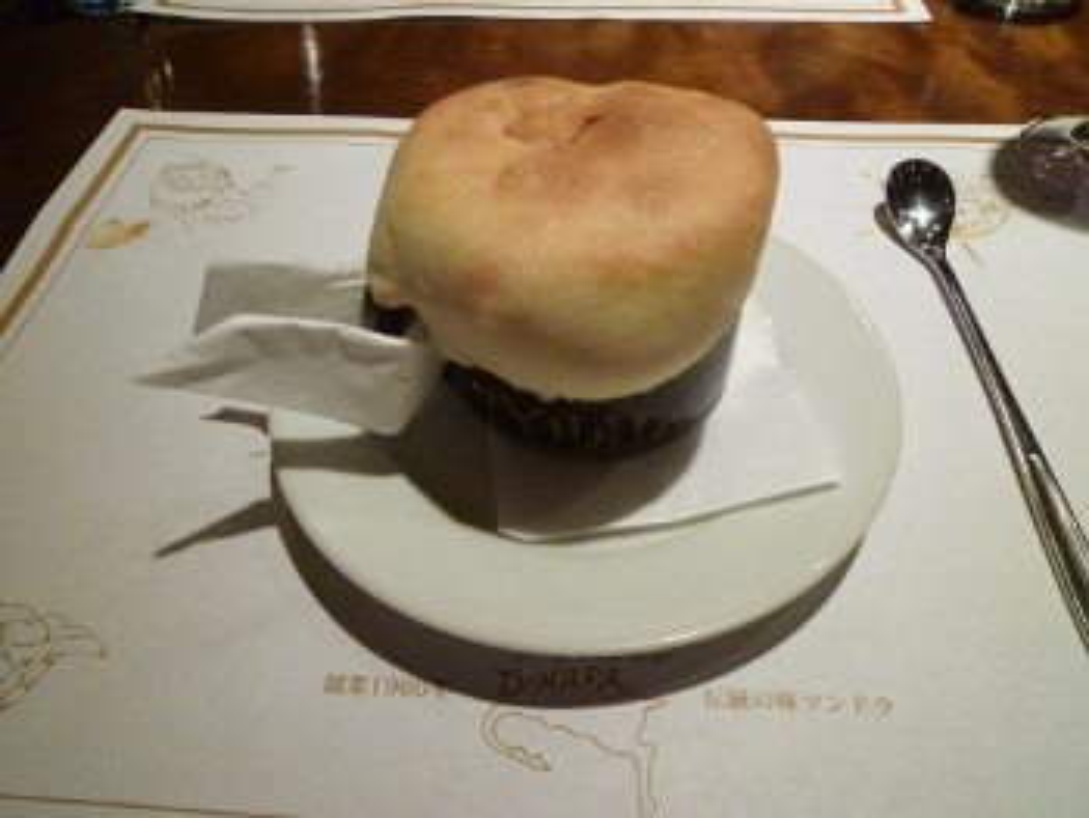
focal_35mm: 25
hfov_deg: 69.4
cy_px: 409
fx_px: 787
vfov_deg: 54.9
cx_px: 544
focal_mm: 4.5
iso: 400
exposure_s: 1/30
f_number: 2.8
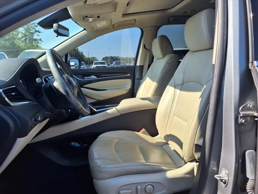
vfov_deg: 51.4
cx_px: 129
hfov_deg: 65.3
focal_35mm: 27
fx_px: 201
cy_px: 97
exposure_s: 1/714
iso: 40
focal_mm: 3.58
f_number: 1.9
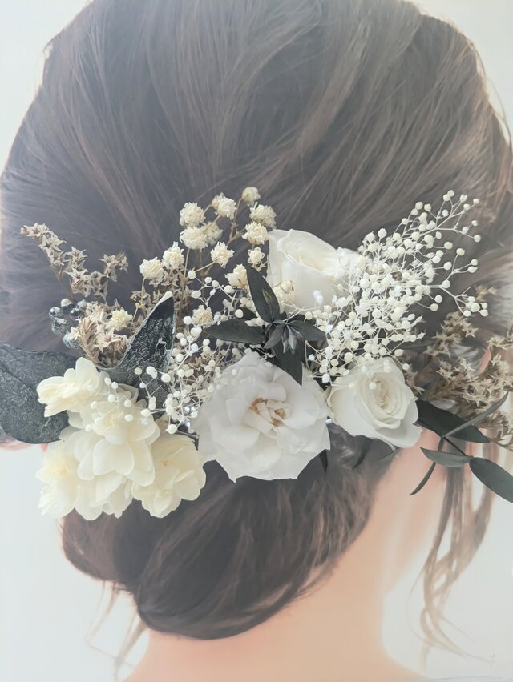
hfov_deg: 54.9
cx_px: 256
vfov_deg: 69.4
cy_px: 341
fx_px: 493
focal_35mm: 25
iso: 531
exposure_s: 1/40
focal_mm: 5.43
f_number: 1.89
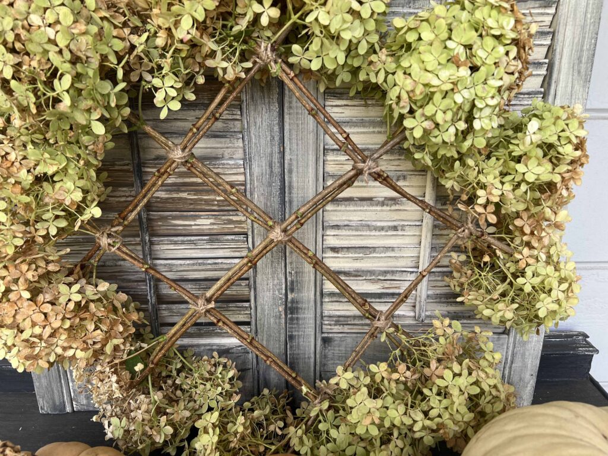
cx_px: 304
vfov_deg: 53.1
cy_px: 228
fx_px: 457
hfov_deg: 67.3
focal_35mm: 26
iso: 40
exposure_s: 1/121
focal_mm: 5.7
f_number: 1.5
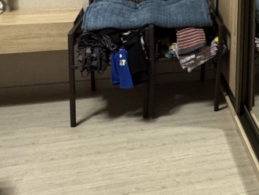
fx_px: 397
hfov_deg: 33.0
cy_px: -82
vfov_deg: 23.2
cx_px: 262
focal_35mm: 53
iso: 640
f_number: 2.2
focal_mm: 2.22
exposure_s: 1/50
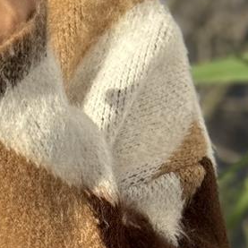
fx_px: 1654
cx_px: -114
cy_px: 425
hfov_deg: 8.4
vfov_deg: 8.3
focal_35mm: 204
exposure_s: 1/672
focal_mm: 6.76
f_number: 1.78
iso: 64
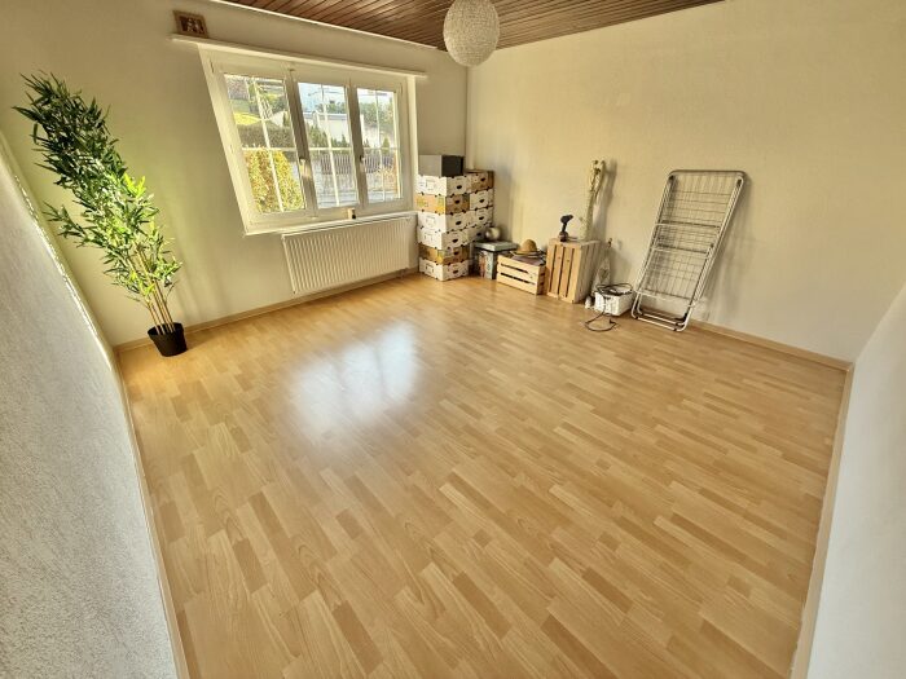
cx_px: 453
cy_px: 340
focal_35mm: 14
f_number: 2.2
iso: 125
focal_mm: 2.22
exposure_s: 1/99
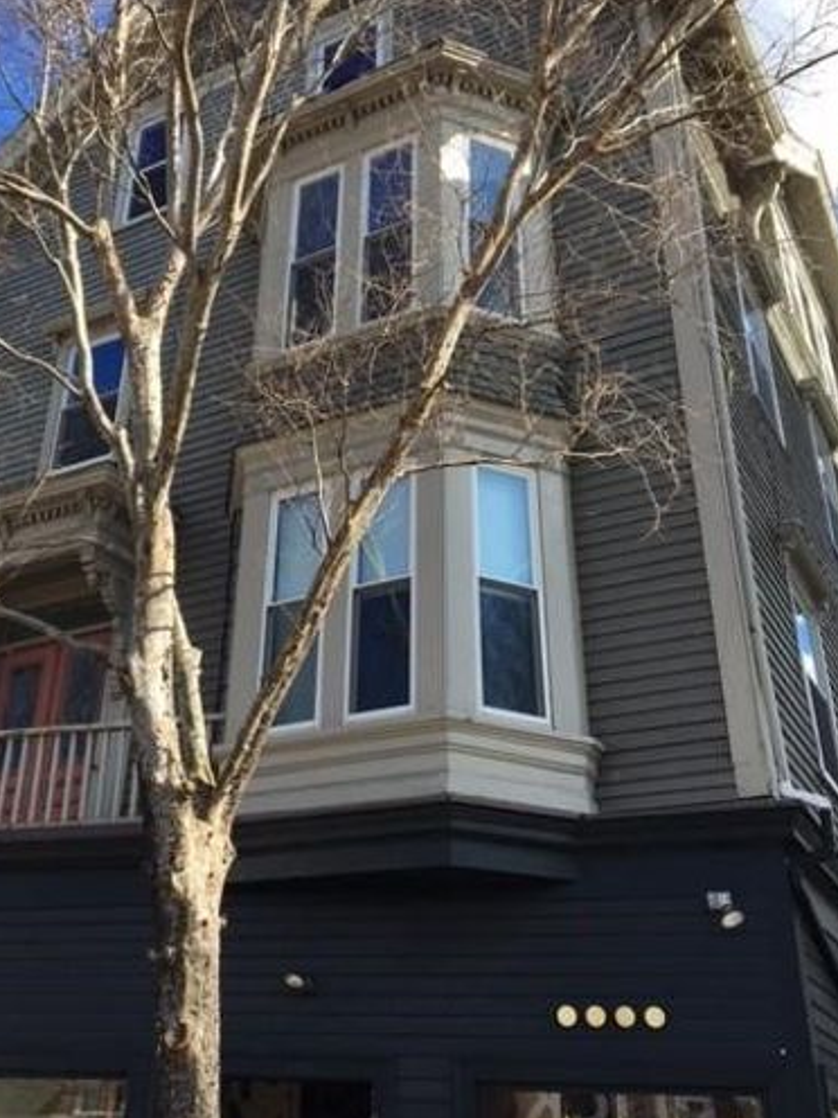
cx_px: 300
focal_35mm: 39
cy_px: 450
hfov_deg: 36.5
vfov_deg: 47.6
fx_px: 1259
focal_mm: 4.15
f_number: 2.2
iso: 25
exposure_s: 1/635
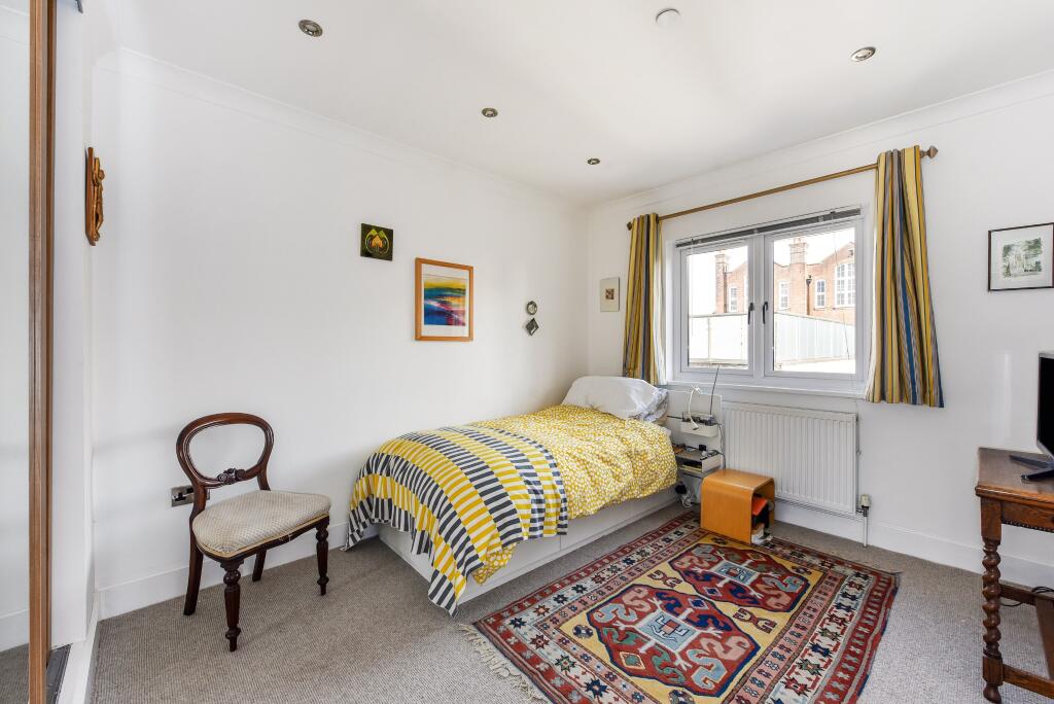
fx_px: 410
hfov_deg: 104.2
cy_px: 352
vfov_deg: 81.3
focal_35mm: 14
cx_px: 527
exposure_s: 1/30
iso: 400
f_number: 9
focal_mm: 14
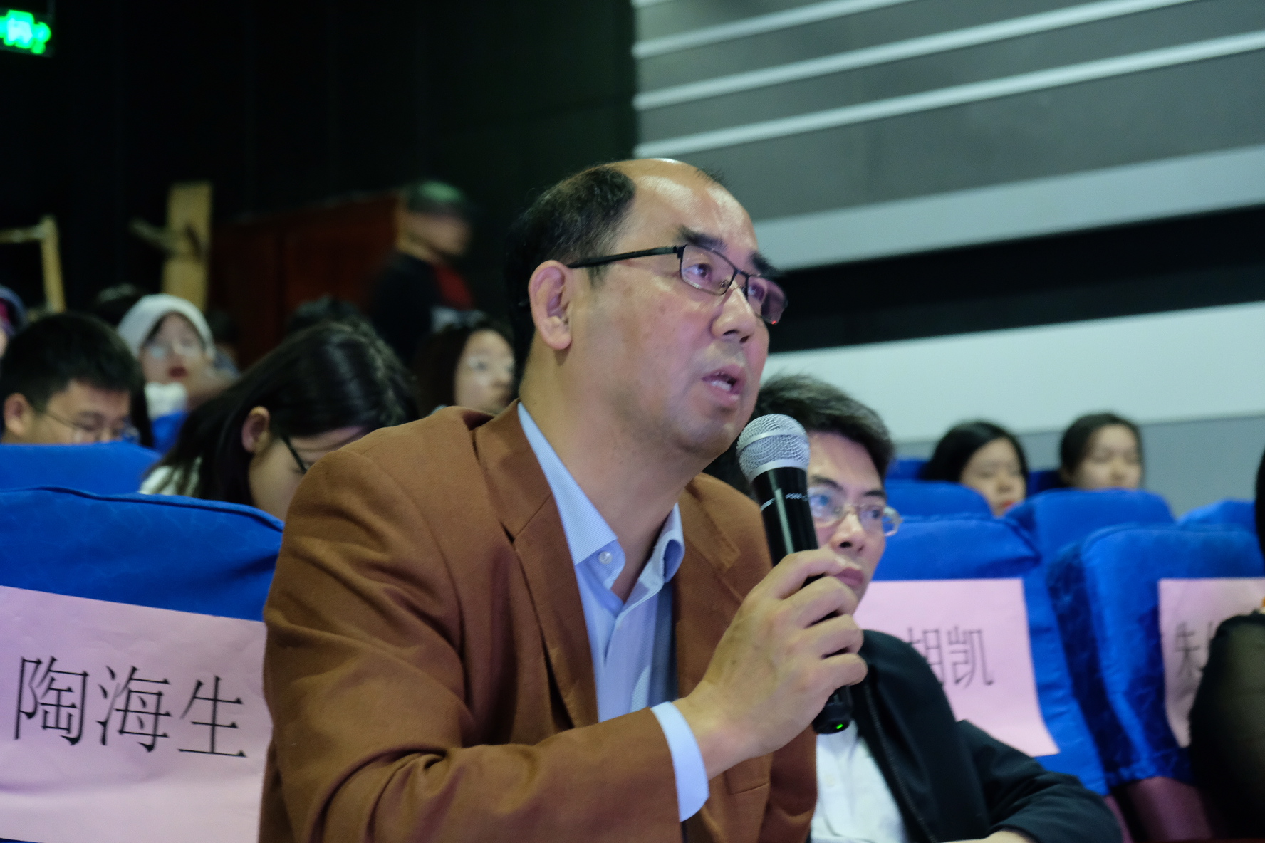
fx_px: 2670
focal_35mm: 76
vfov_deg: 17.9
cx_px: 632
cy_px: 422
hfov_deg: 26.7
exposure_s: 1/10
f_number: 4
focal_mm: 50.5
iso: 3200
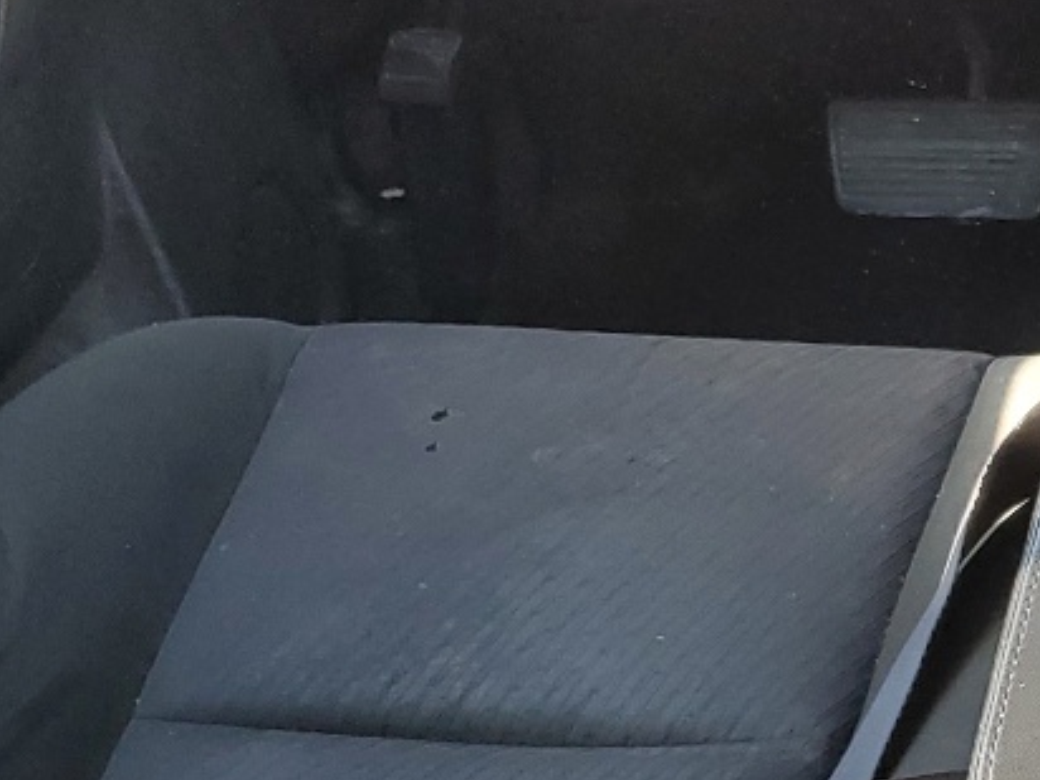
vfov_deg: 14.6
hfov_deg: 17.4
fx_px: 3034
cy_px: 447
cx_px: 1595
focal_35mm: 101
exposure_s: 1/120
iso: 57
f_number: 1.5
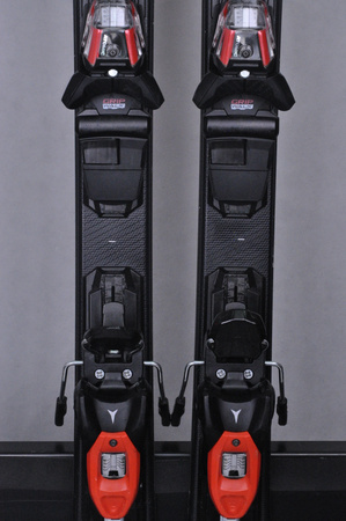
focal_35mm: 128
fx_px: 1842
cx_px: 173
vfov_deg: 16.1
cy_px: 260
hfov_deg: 10.7
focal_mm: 85
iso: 3200
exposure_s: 1/125
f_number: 9.5
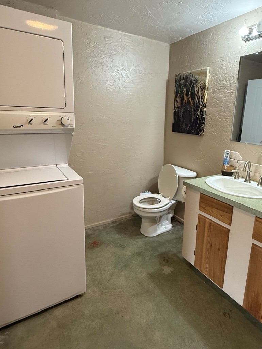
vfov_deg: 78.9
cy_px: 161
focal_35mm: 21
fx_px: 212
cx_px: 142
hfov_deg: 63.4
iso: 250
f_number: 2.2
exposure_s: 1/60
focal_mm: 2.22
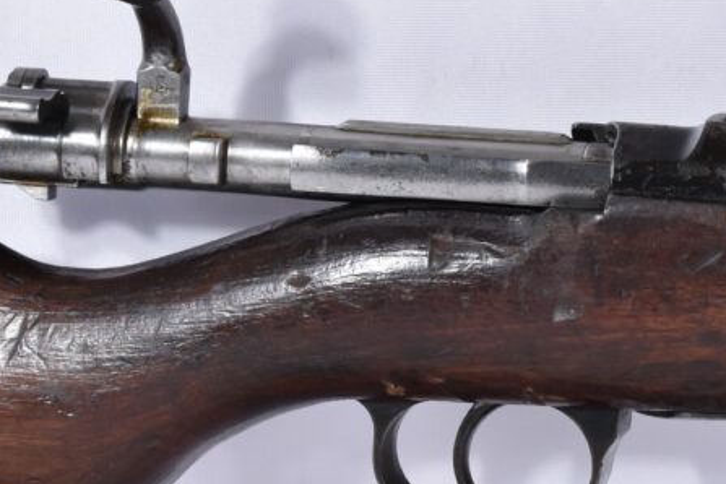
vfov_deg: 6.2
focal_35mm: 221
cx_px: 494
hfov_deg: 9.3
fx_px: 4463
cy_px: 211
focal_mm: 55
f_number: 5.6
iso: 640
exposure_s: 1/40
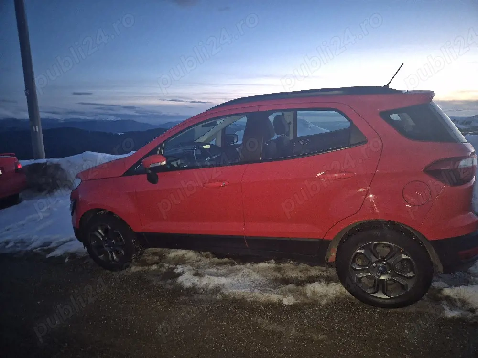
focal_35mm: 23
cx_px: 239
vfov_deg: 58.9
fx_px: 318
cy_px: 179
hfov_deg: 73.9
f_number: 1.8
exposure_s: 1/10
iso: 200
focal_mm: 5.4
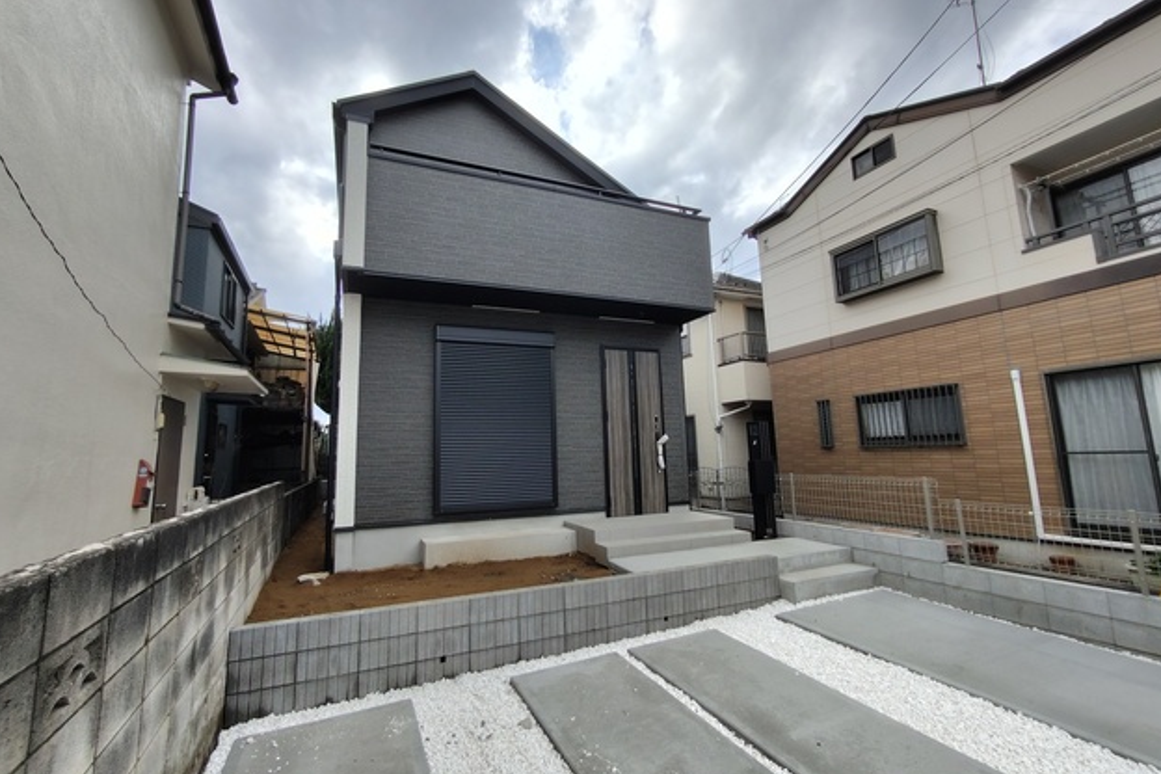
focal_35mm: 16
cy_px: 383
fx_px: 516
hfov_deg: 96.7
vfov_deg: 73.7
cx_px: 575
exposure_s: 1/310
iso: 50
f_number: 2.4
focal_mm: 1.6
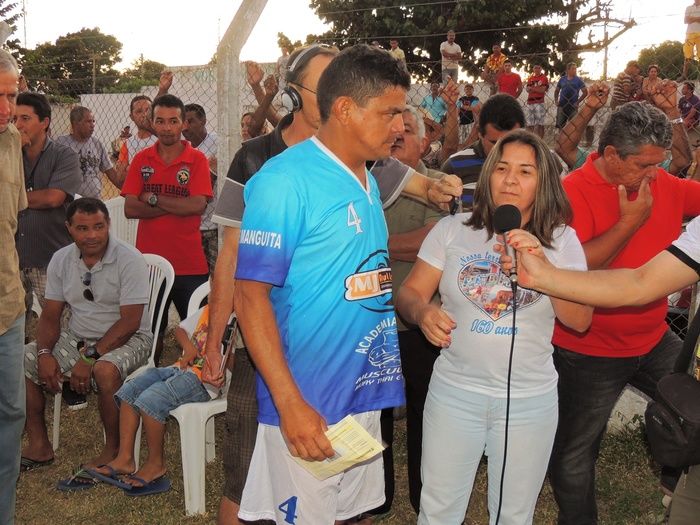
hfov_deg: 43.9
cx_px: 350
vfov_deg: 33.6
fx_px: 870
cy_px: 262
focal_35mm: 43
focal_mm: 7.6
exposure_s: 1/30
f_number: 3.4
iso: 200
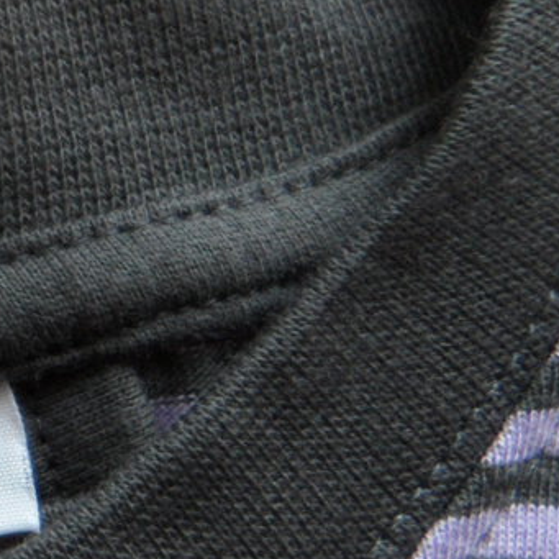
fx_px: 1516
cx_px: -402
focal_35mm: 83
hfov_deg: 17.5
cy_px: 400
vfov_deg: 20.8
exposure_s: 1/90
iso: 80
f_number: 2.9
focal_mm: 4.1
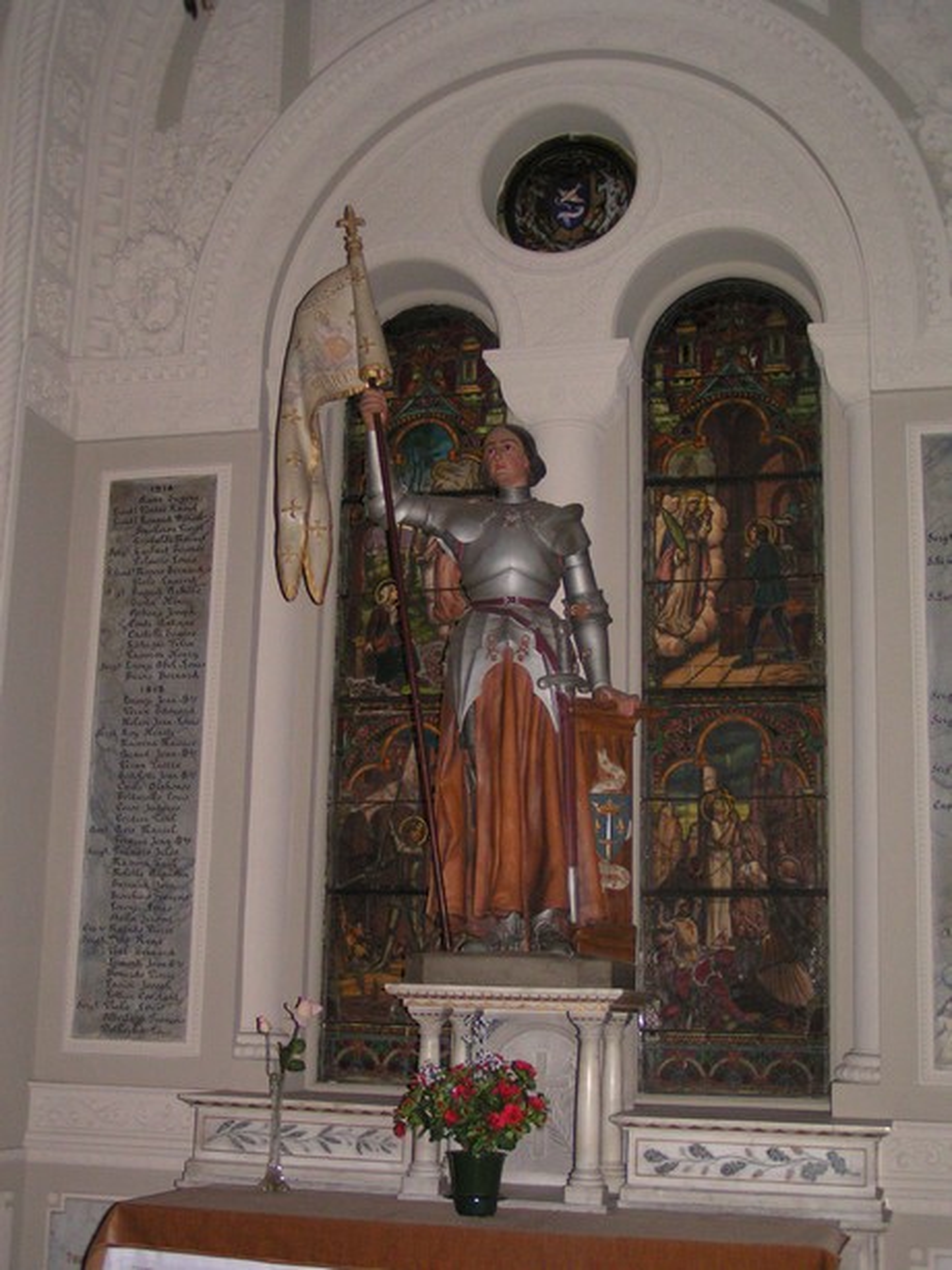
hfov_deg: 32.2
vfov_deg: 42.1
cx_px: 476
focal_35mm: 45
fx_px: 1650
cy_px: 635
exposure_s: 1/50
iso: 200
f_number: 2.8
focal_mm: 6.9
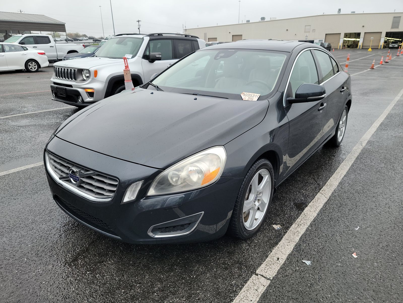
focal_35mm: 24
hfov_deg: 71.6
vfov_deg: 56.8
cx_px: 202
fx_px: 279
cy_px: 152
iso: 59
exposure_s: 1/119
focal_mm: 6.7
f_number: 1.8
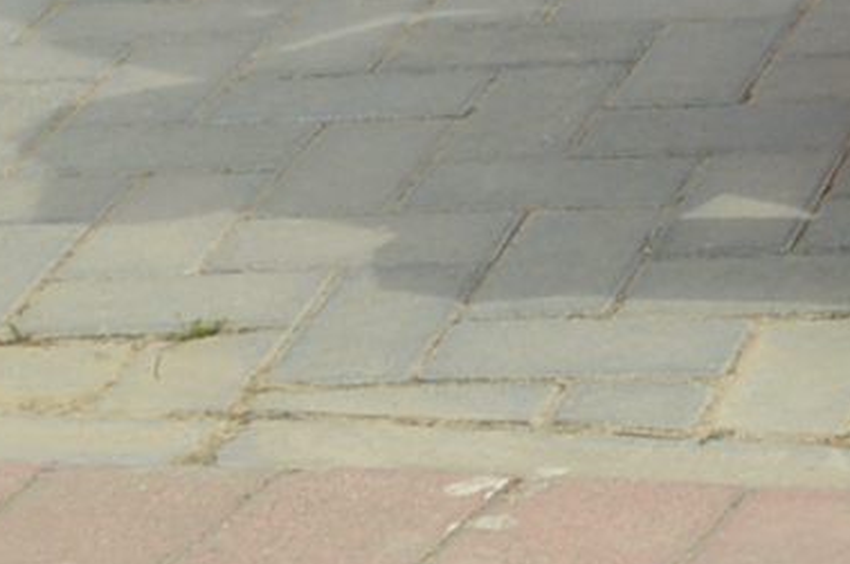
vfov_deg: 6.0
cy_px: -1400
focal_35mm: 204
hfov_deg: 8.6
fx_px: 4810
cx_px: 2462
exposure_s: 1/200
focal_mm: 18
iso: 100
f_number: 7.1
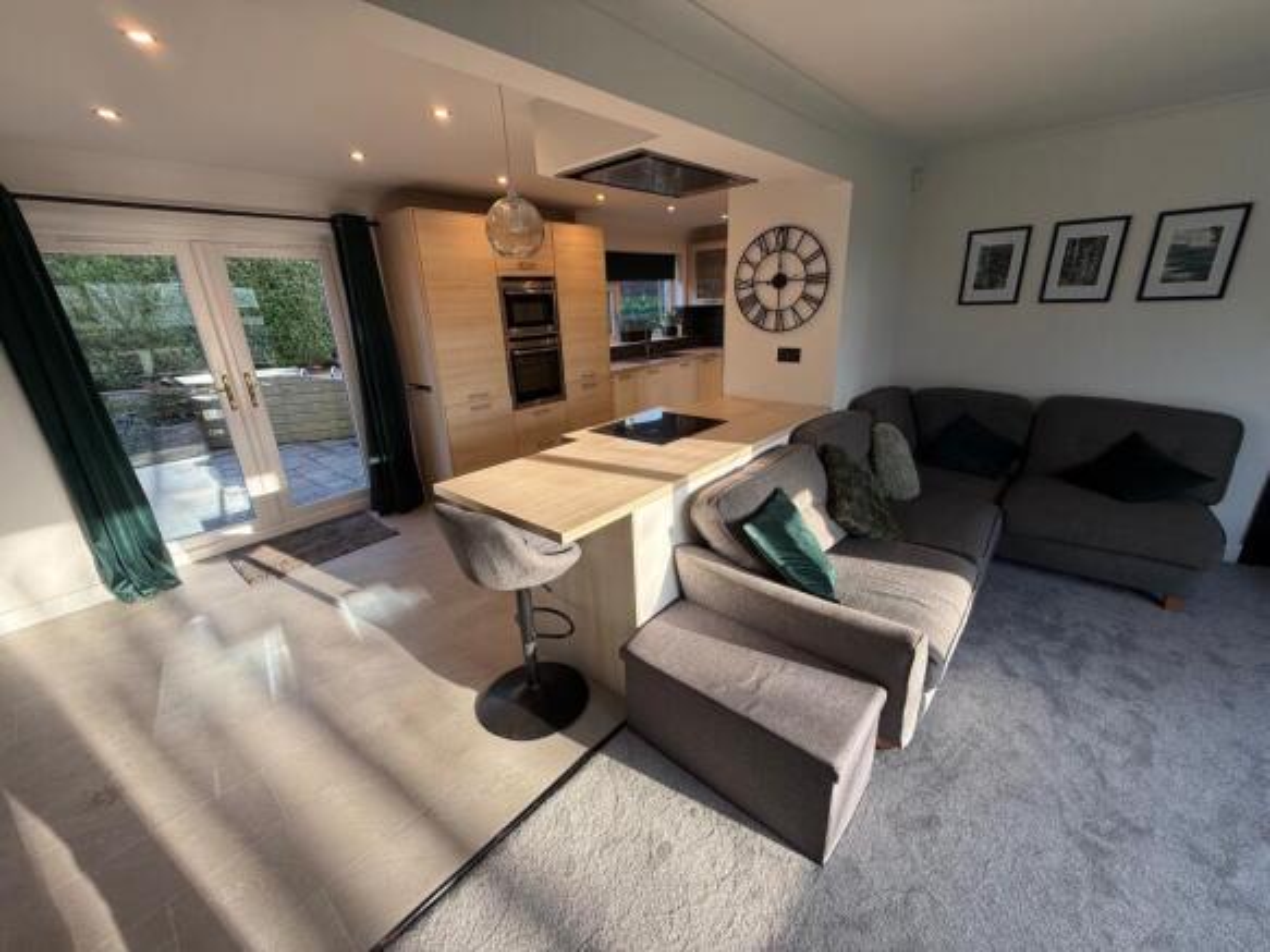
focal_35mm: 14
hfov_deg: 102.1
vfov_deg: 85.7
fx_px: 514
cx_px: 635
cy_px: 476
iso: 64
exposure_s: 1/117
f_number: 2.2
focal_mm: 2.22
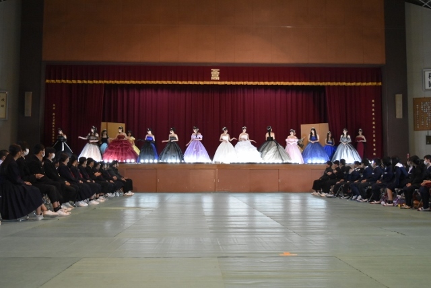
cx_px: 216
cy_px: 144
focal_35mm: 42
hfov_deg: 46.4
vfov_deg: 32.0
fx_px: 503
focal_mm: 28
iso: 3200
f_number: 4.2
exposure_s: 1/200
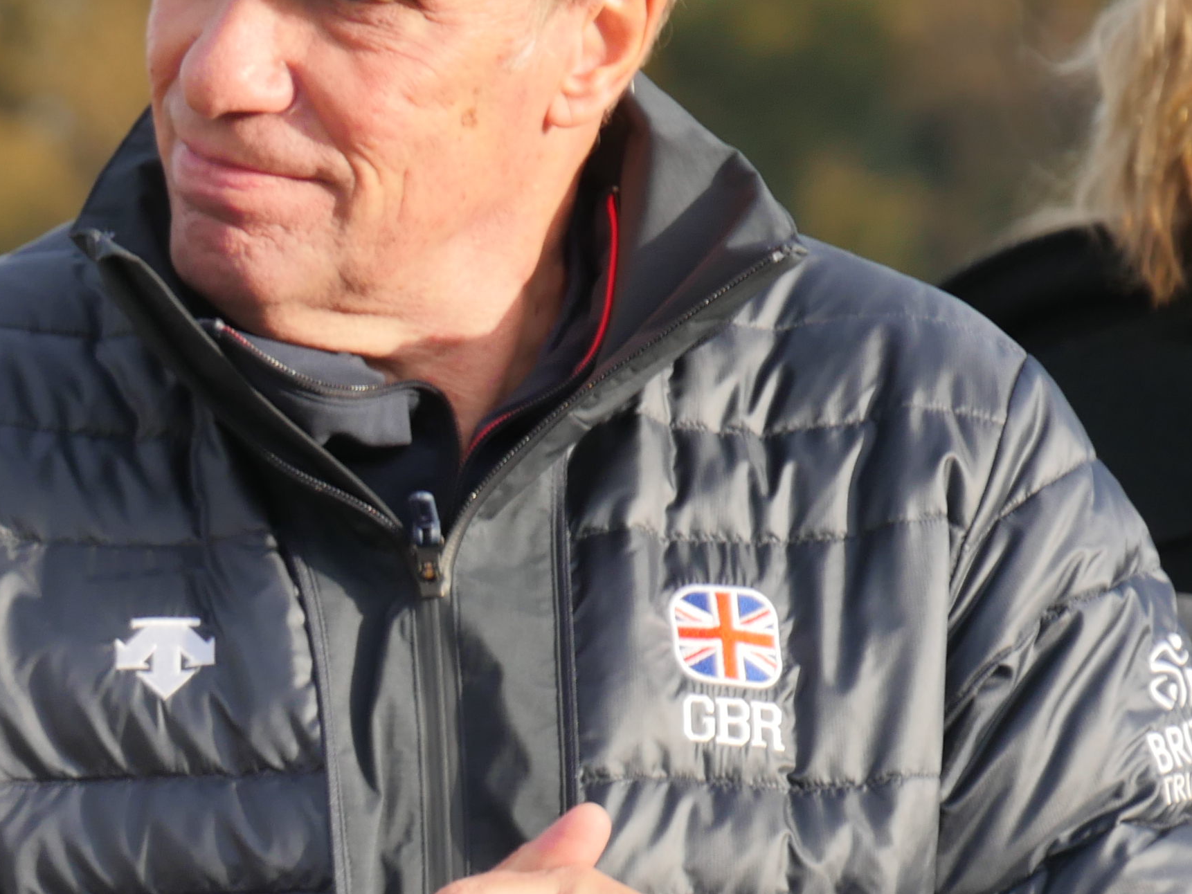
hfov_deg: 3.8
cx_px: -361
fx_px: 17874
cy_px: 574
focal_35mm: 519
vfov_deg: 2.9
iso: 200
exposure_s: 1/250
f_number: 5.4
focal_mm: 97
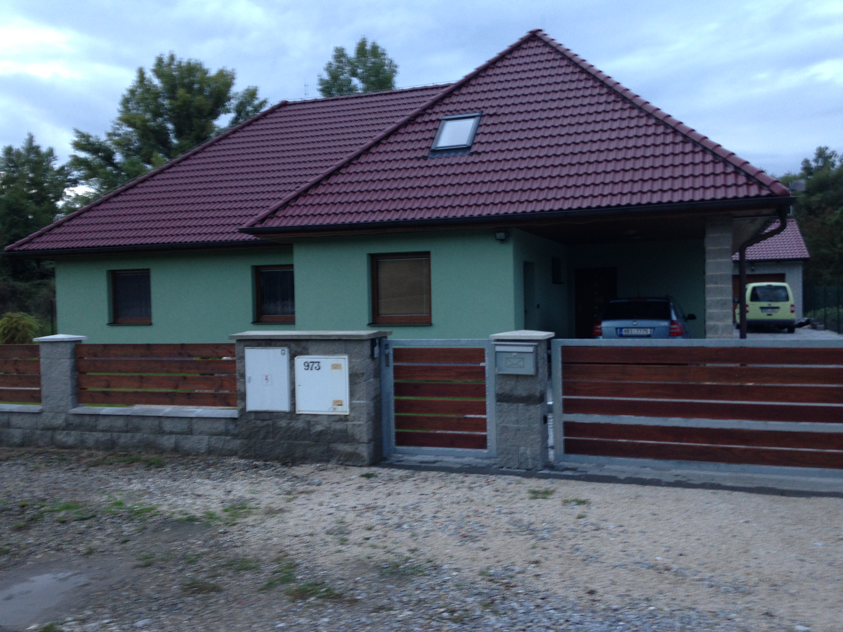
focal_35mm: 33
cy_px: 316
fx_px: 804
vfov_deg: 42.9
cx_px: 422
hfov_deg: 55.4
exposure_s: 1/20
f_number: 2.4
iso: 80
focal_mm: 4.12
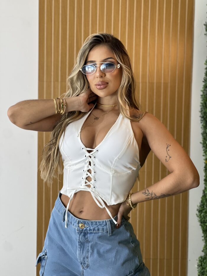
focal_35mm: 77
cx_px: 104
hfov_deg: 19.1
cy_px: 138
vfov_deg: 25.3
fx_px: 614
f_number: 2.8
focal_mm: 9
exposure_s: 1/120
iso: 100
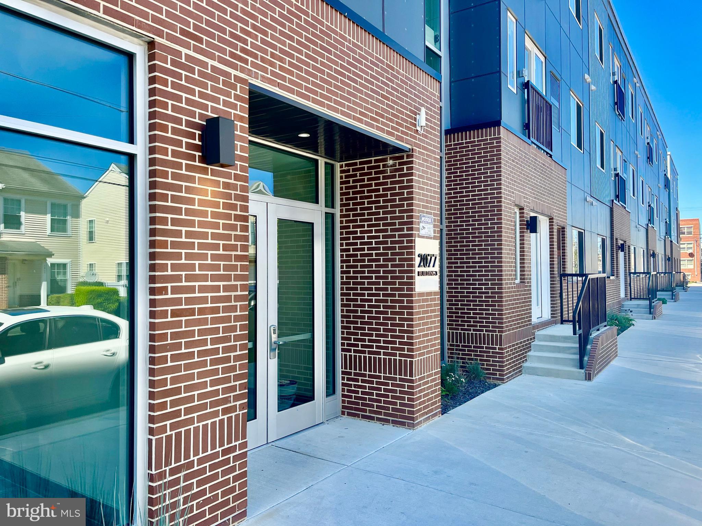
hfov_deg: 67.3
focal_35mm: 26
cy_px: 263
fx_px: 527
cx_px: 351
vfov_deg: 53.1
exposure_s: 1/583
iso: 50
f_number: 1.6
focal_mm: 5.1
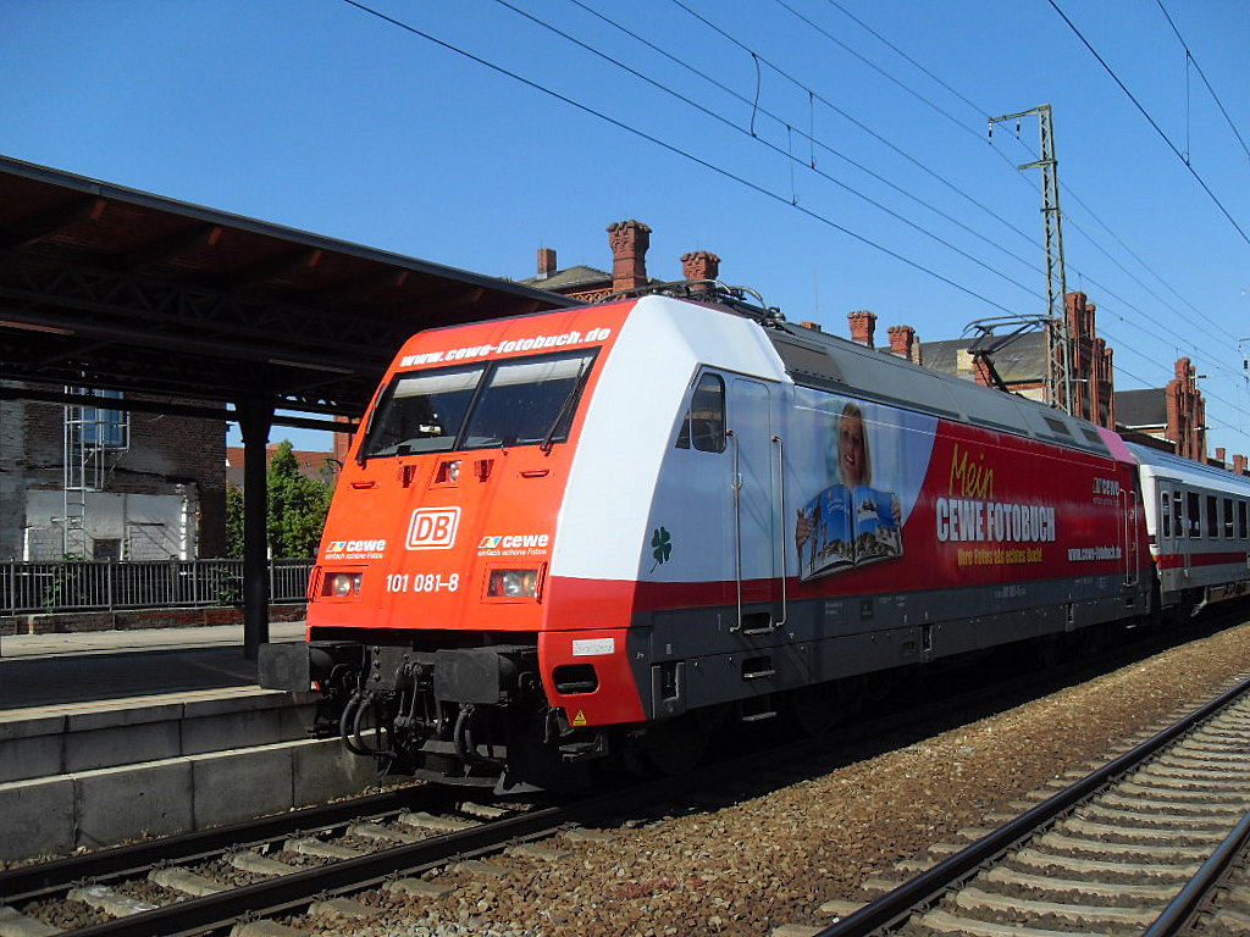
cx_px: 625
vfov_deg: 41.8
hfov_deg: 54.0
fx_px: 1228
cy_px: 468
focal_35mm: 34
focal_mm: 6.3
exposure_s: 1/250
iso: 80
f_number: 7
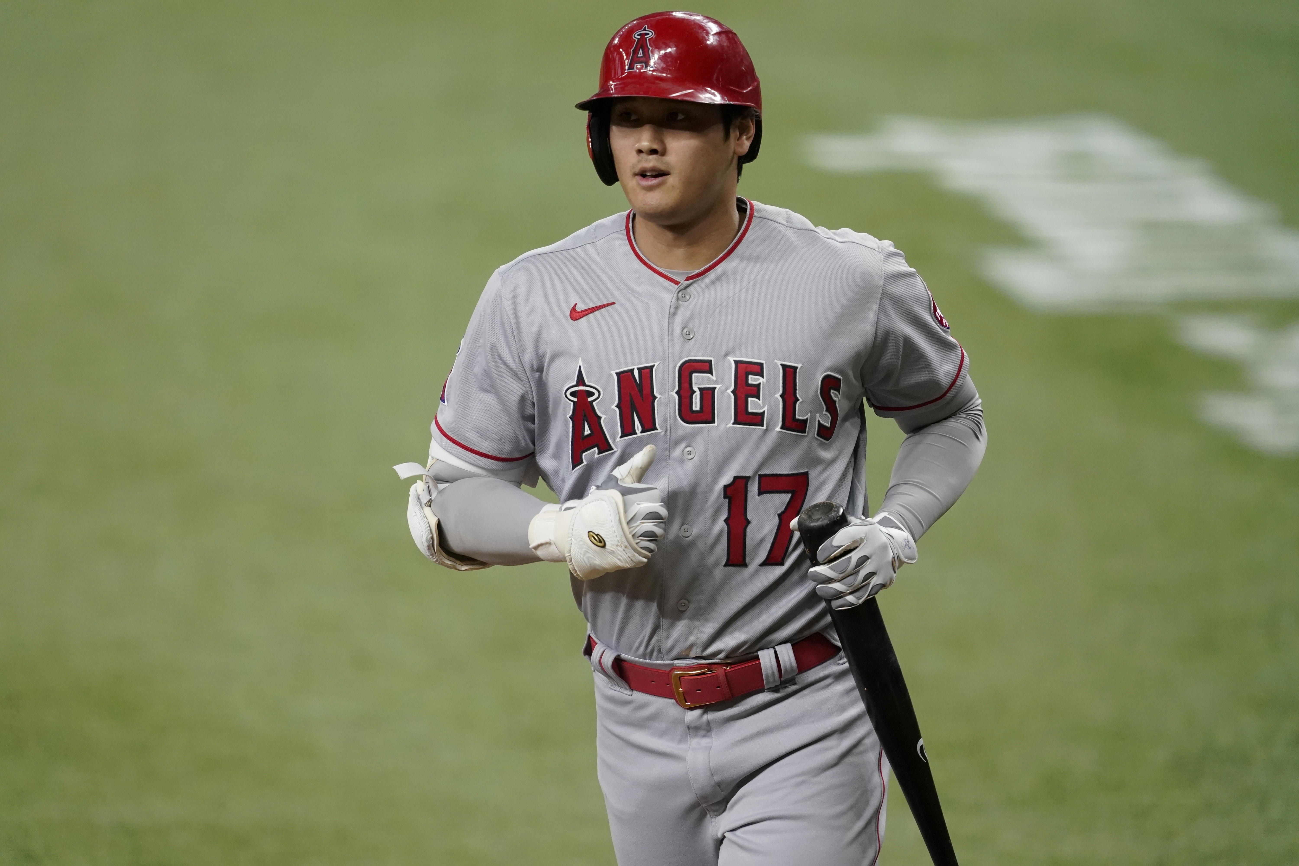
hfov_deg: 3.7
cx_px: 650
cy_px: 433
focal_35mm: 560
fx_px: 20205
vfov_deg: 2.5
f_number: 4
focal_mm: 560
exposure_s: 1/1600
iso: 3200
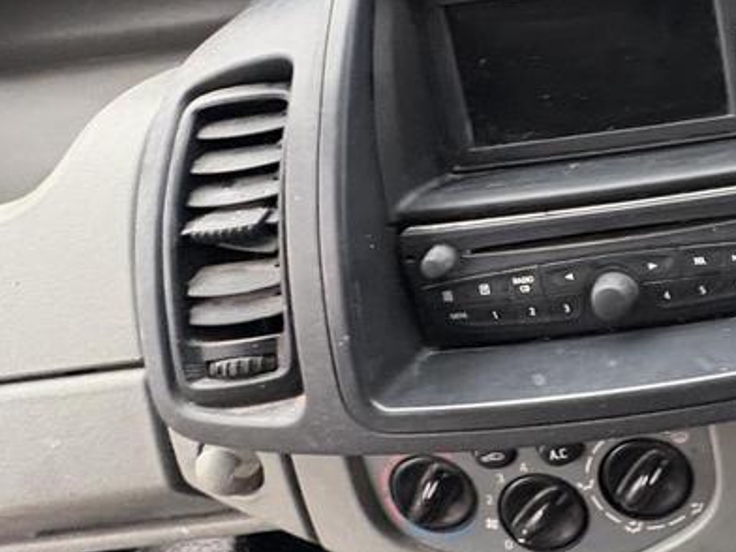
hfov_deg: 45.4
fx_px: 680
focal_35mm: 32
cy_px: 115
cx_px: 775
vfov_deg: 42.3
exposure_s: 1/60
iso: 500
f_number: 2.2
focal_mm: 2.22
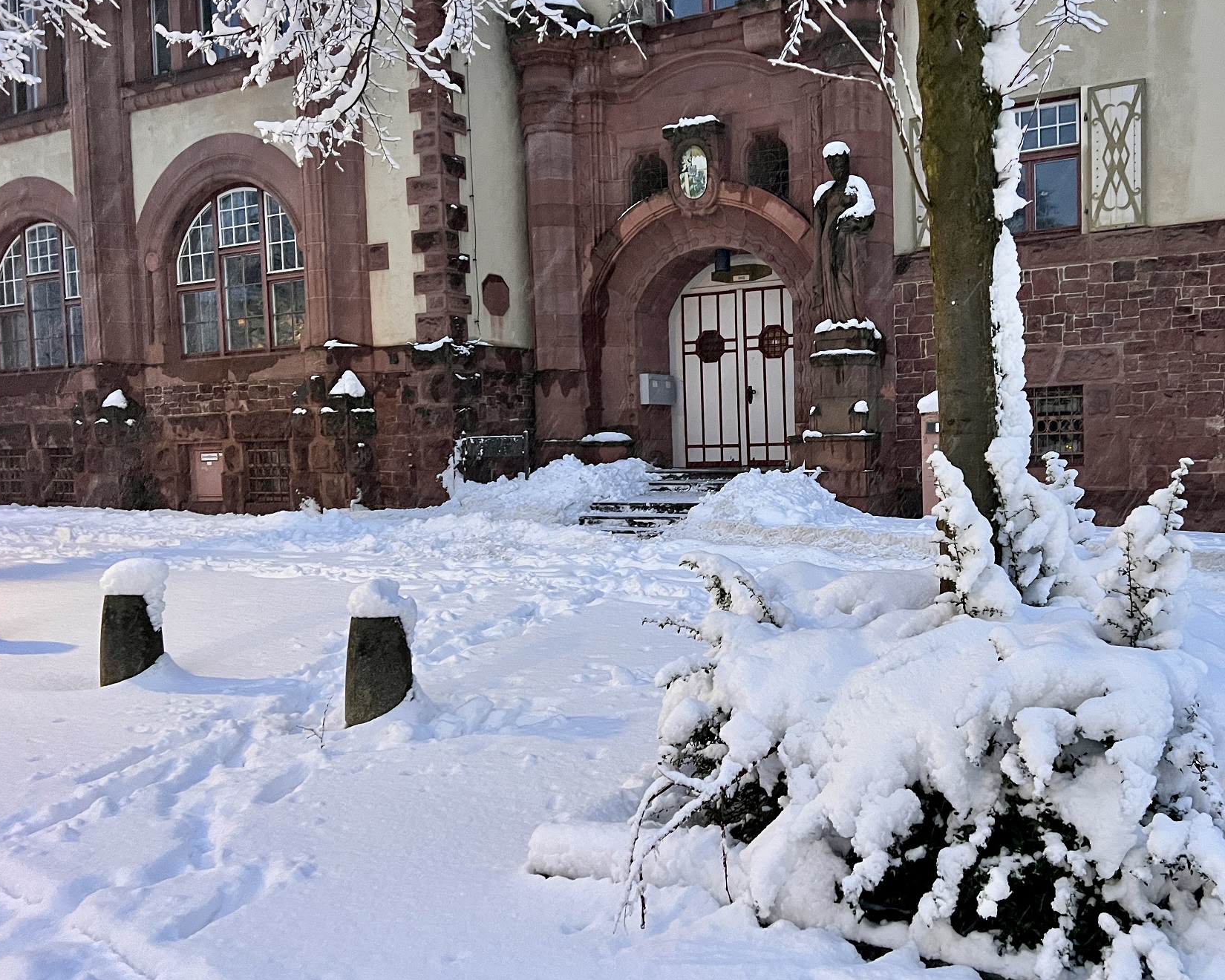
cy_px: 485
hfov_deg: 56.7
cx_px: 738
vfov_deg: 47.1
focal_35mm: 31
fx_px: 1124
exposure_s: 1/33
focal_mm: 5.7
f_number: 1.5
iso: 400
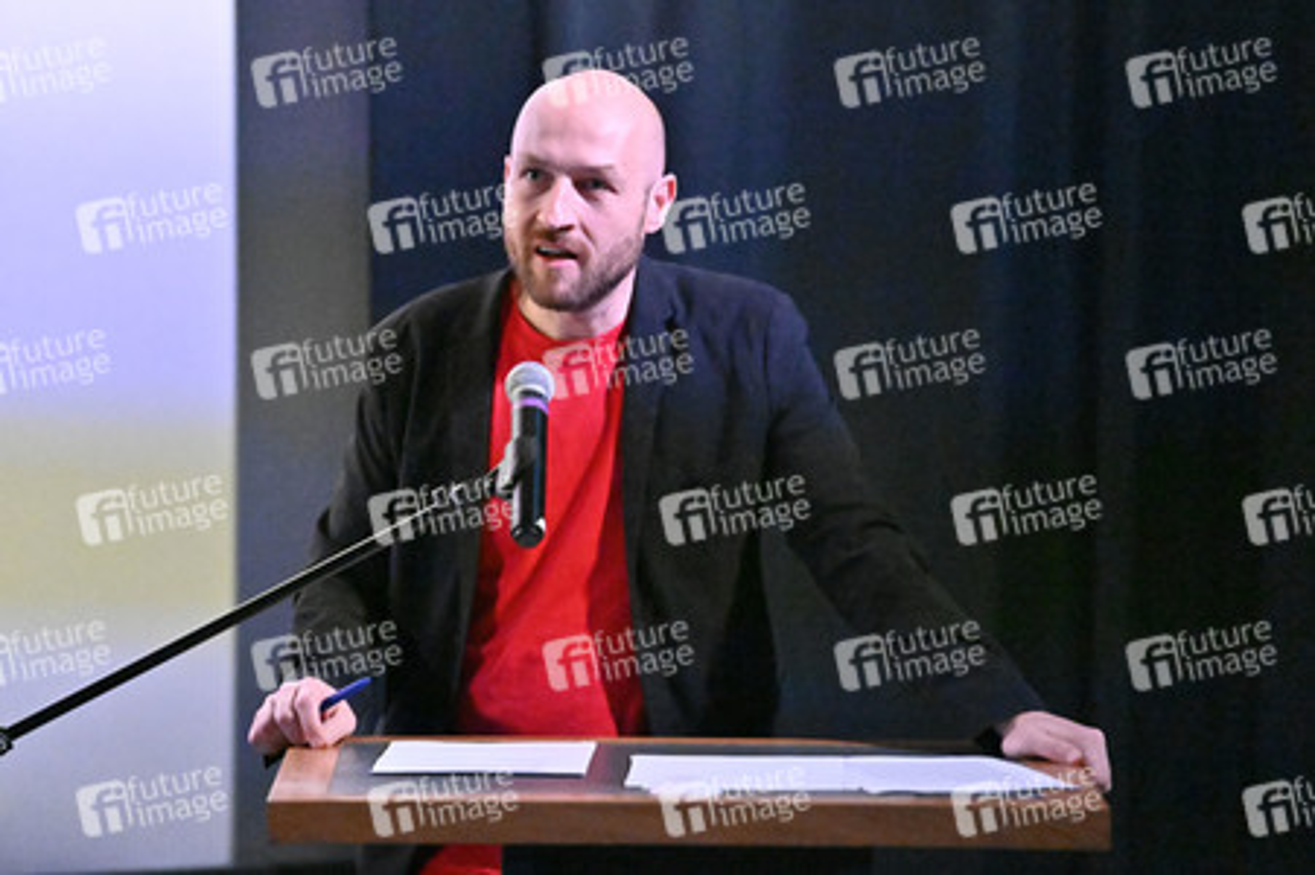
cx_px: 658
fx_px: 6570
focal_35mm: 180
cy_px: 438
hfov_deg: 11.4
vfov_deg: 7.6
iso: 32000
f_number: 2.8
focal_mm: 180
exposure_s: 1/400
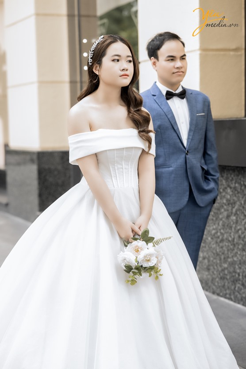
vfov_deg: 23.9
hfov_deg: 16.1
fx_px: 871
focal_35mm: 85
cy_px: 184
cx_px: 123
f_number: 2.8
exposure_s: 1/400
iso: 500
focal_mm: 85
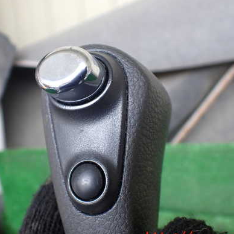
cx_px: 101
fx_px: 314
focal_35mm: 41
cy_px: 110
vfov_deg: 40.9
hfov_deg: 40.8
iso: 200
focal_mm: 5.4
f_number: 2.3
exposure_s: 1/125
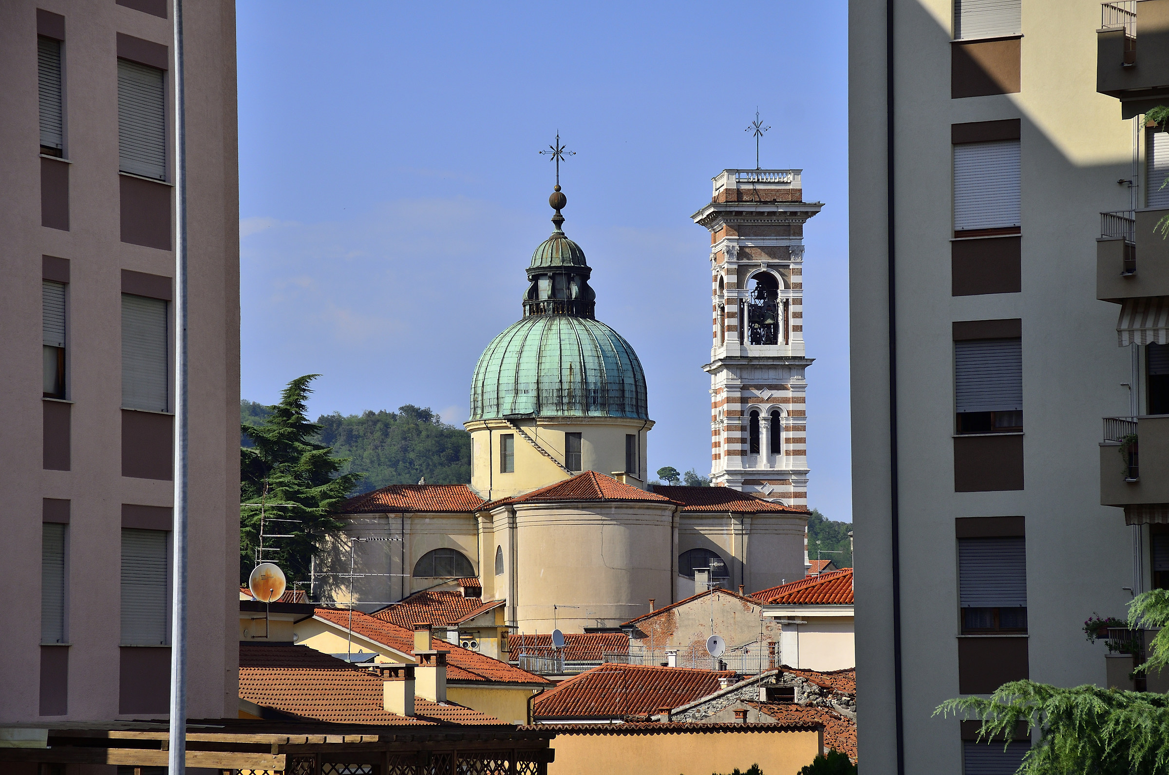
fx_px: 4618
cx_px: 584
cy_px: 388
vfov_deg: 9.6
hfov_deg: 14.4
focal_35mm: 142
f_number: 6.3
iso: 100
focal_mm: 95
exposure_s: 1/800
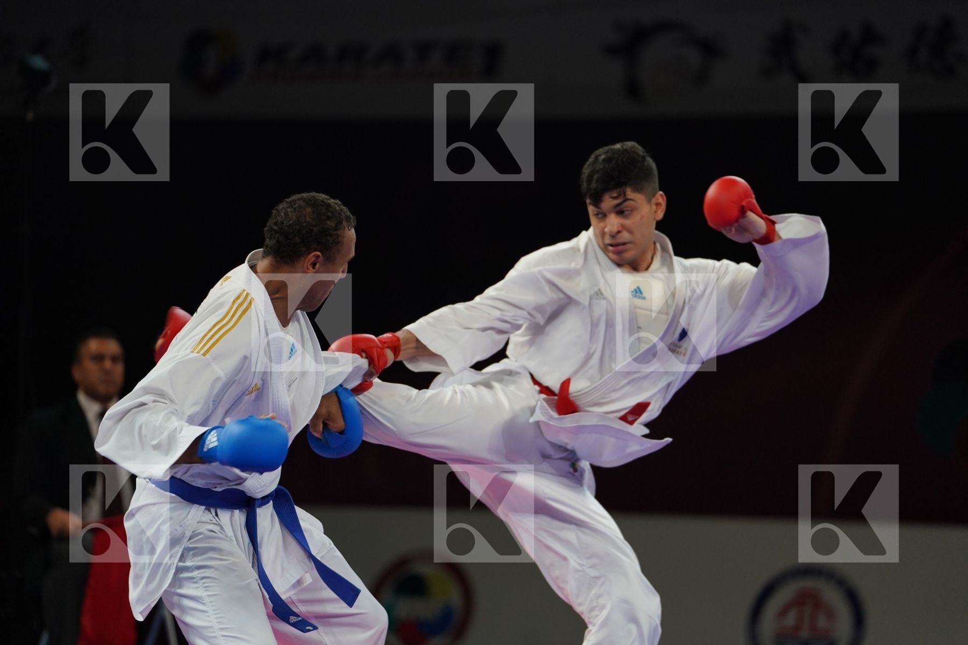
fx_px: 5377
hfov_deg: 10.3
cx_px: 484
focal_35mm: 200
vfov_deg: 6.9
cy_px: 322
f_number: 2.8
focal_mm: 200
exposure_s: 1/1000
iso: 1600
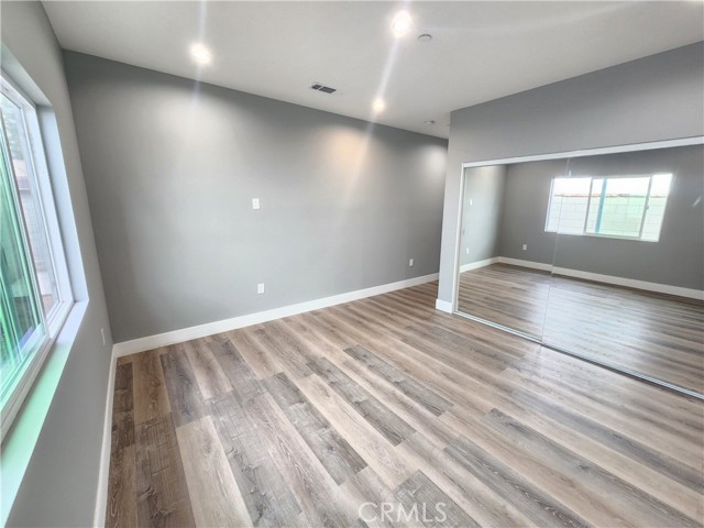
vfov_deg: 89.9
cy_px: 264
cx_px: 352
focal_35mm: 13
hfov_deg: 106.2
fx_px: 264
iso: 400
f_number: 2.2
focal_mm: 2.2
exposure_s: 1/60
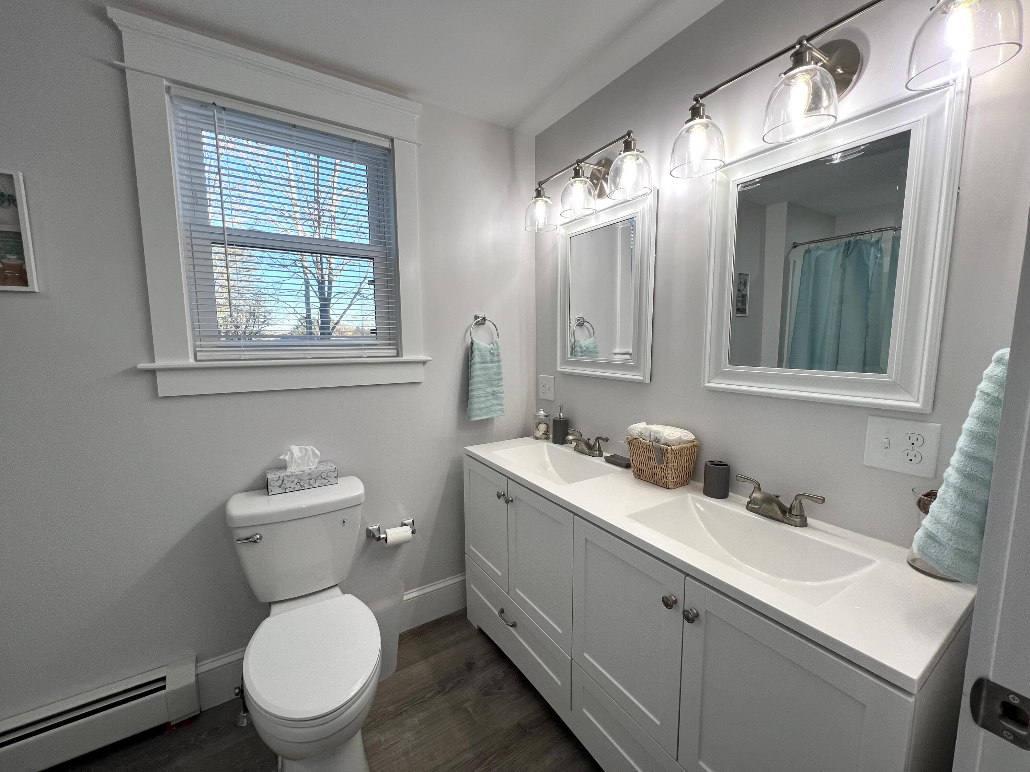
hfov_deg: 106.2
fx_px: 387
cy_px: 386
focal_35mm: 13
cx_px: 515
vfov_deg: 89.9
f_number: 1.8
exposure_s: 1/149
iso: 32
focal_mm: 1.57
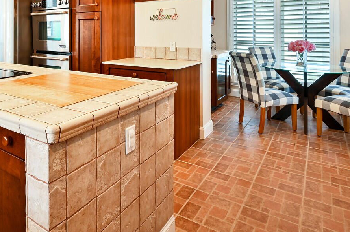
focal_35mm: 27
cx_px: 134
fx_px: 262
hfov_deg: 66.5
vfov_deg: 44.6
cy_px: 35
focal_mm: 15
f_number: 11
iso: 280
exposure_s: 1/30
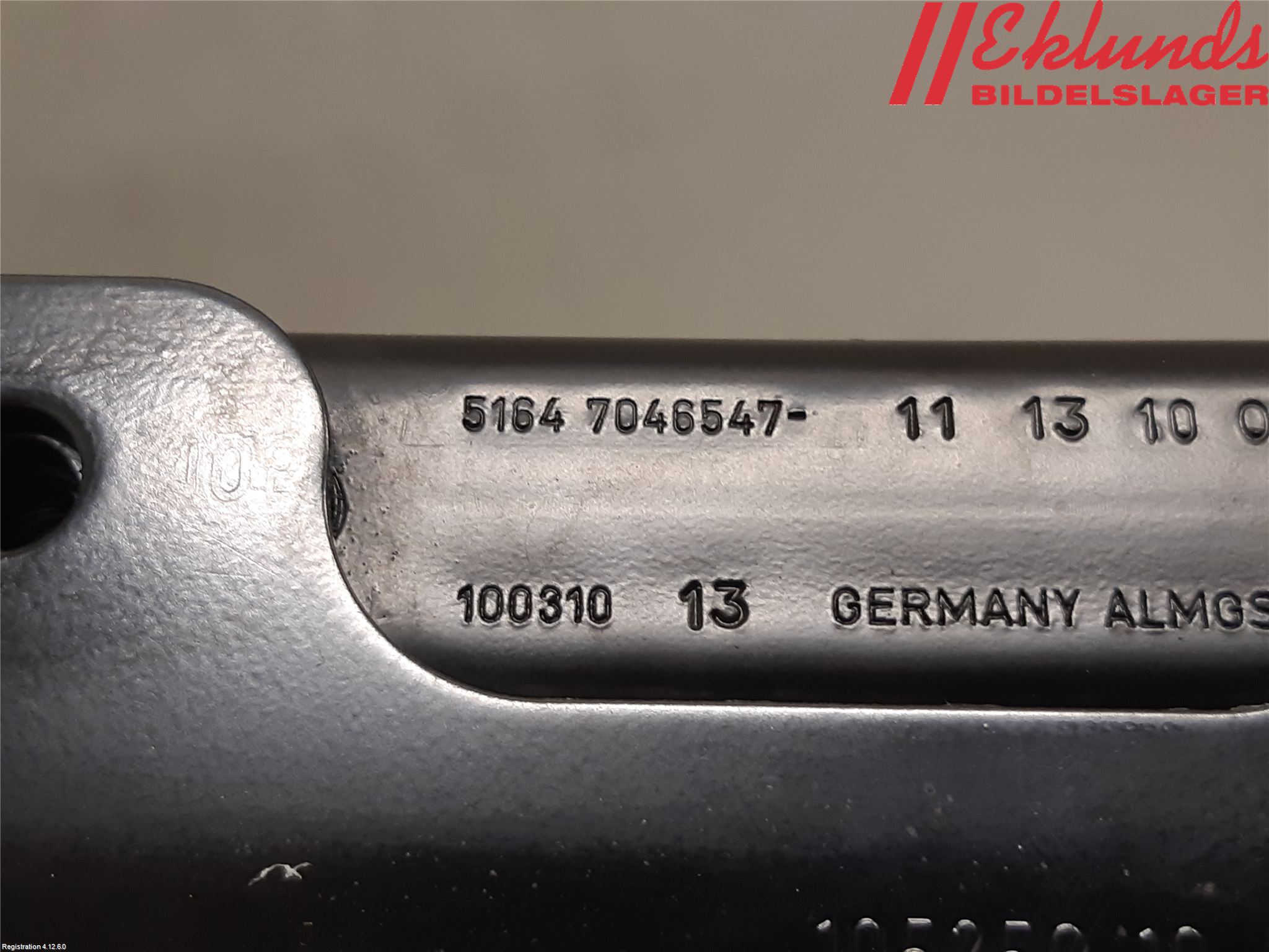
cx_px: 634
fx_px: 953
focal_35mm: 26
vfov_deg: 53.1
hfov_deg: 67.3
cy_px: 476
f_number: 1.7
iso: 125
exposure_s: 1/50
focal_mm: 3.93
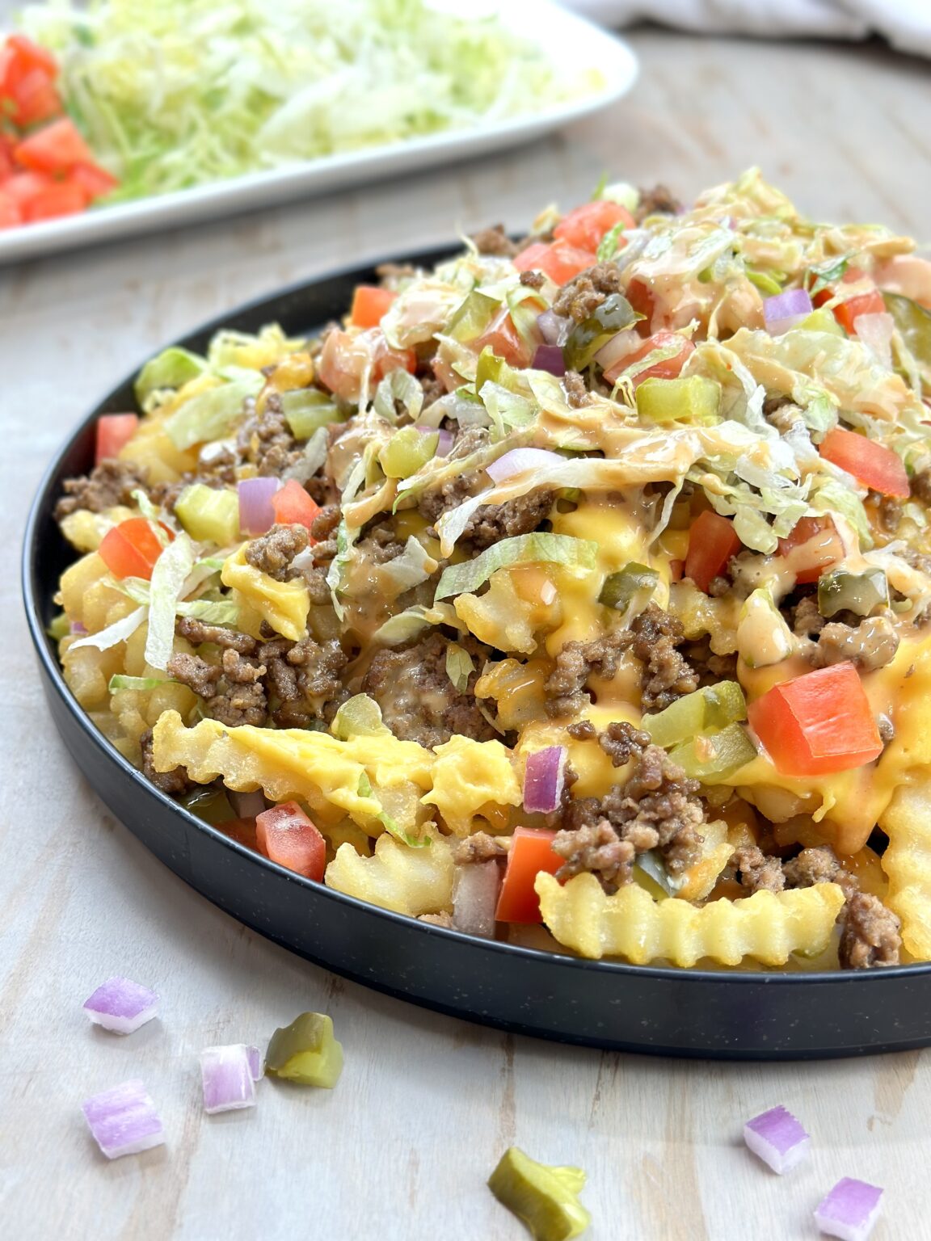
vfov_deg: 39.7
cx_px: 466
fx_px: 1721
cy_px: 620
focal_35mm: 48
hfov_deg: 30.3
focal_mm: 6.86
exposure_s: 1/60
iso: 80
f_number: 1.78
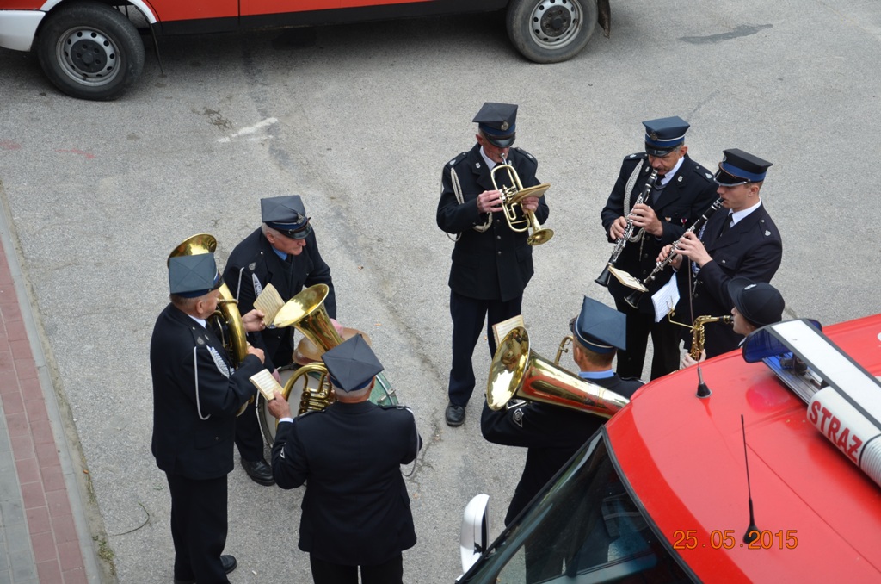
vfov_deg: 18.8
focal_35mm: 72
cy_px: 292
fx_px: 1758
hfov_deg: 28.1
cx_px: 440
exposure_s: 1/125
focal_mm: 48
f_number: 5.6
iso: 200
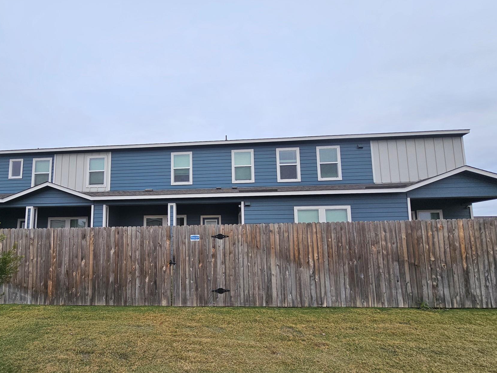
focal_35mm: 16
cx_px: 197
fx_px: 230
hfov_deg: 93.1
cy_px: 216
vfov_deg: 77.6
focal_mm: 2.2
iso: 50
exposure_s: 1/1033
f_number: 2.2
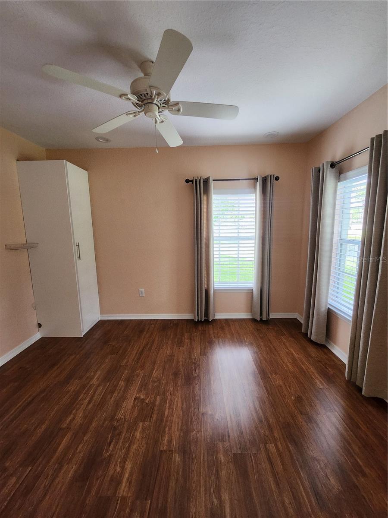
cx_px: 194
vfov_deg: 106.2
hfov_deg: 89.9
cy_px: 259
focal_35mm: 13
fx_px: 194
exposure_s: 1/60
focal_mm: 1.74
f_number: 2.2
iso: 160
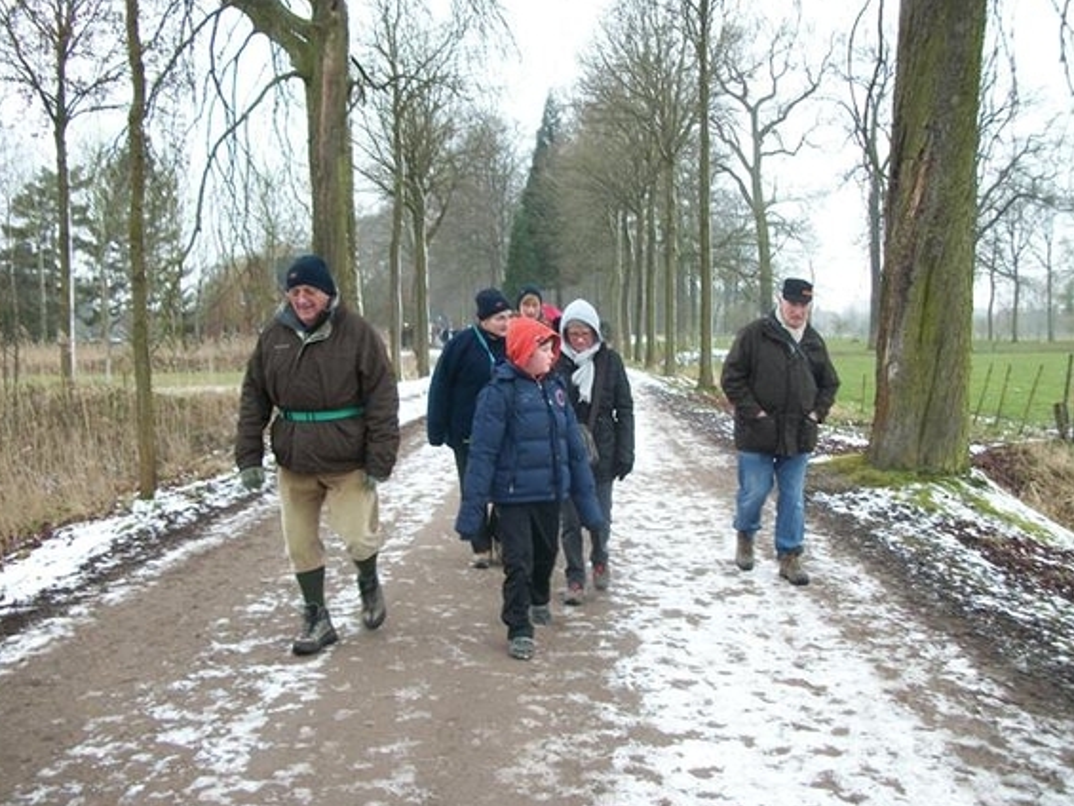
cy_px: 416
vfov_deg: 41.8
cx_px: 546
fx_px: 1055
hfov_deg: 53.9
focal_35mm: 34
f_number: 2.9
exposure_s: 1/60
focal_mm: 5.7
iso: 80
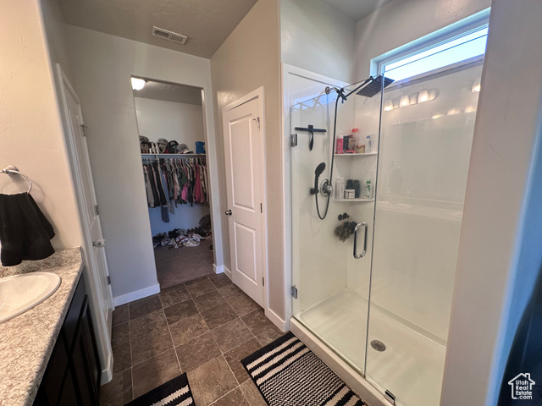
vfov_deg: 85.7
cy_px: 203
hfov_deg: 102.1
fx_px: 219
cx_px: 271
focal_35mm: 14
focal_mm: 2.22
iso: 160
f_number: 2.2
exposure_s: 1/120
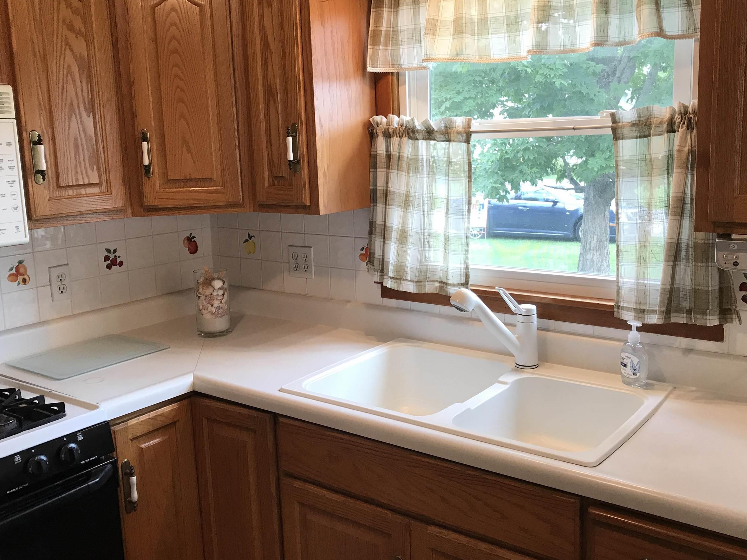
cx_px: 379
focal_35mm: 34
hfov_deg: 54.0
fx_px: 734
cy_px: 252
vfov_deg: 41.7
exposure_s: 1/40
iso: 25
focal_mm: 3.99
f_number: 1.8
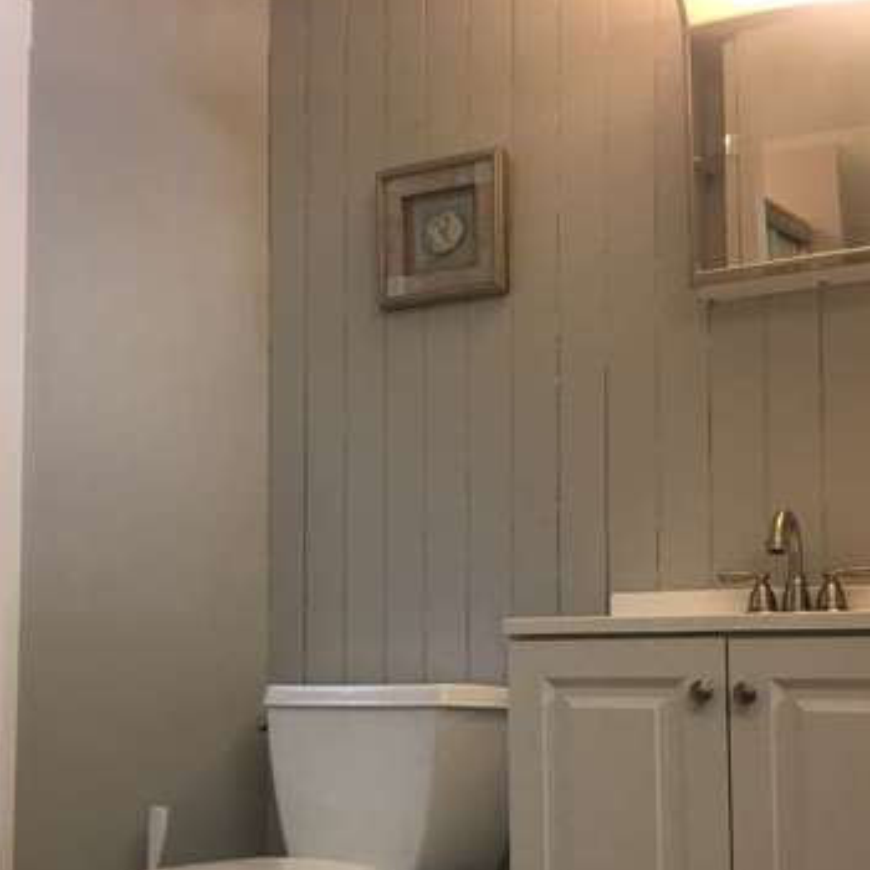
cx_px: 309
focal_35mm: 50
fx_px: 1422
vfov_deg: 33.6
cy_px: 611
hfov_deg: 33.8
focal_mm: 4.15
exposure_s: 1/30
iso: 40
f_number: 2.2
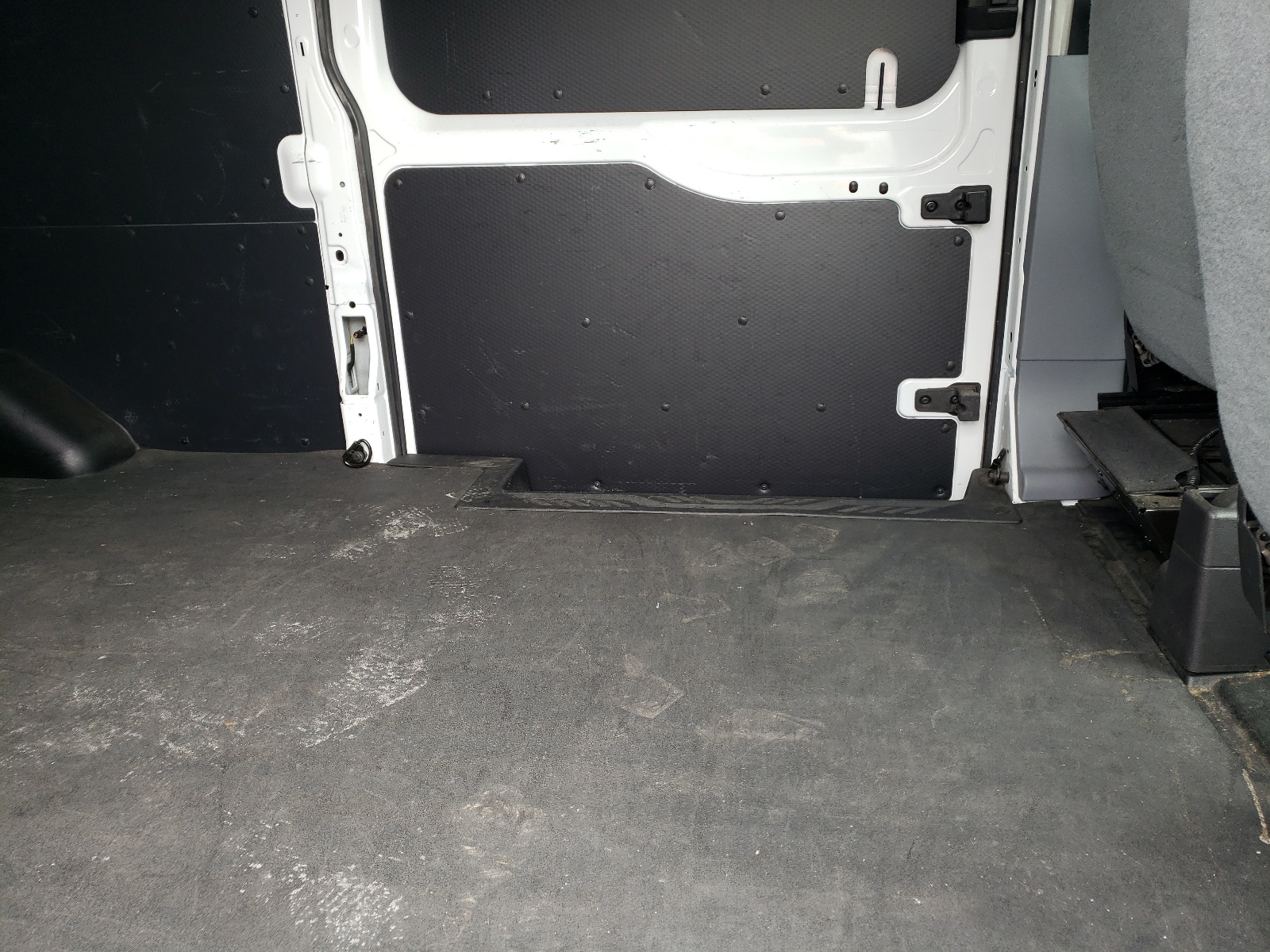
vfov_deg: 53.1
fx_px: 954
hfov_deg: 67.3
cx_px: 635
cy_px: 476
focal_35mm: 26
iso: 50
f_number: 1.5
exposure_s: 1/60.2
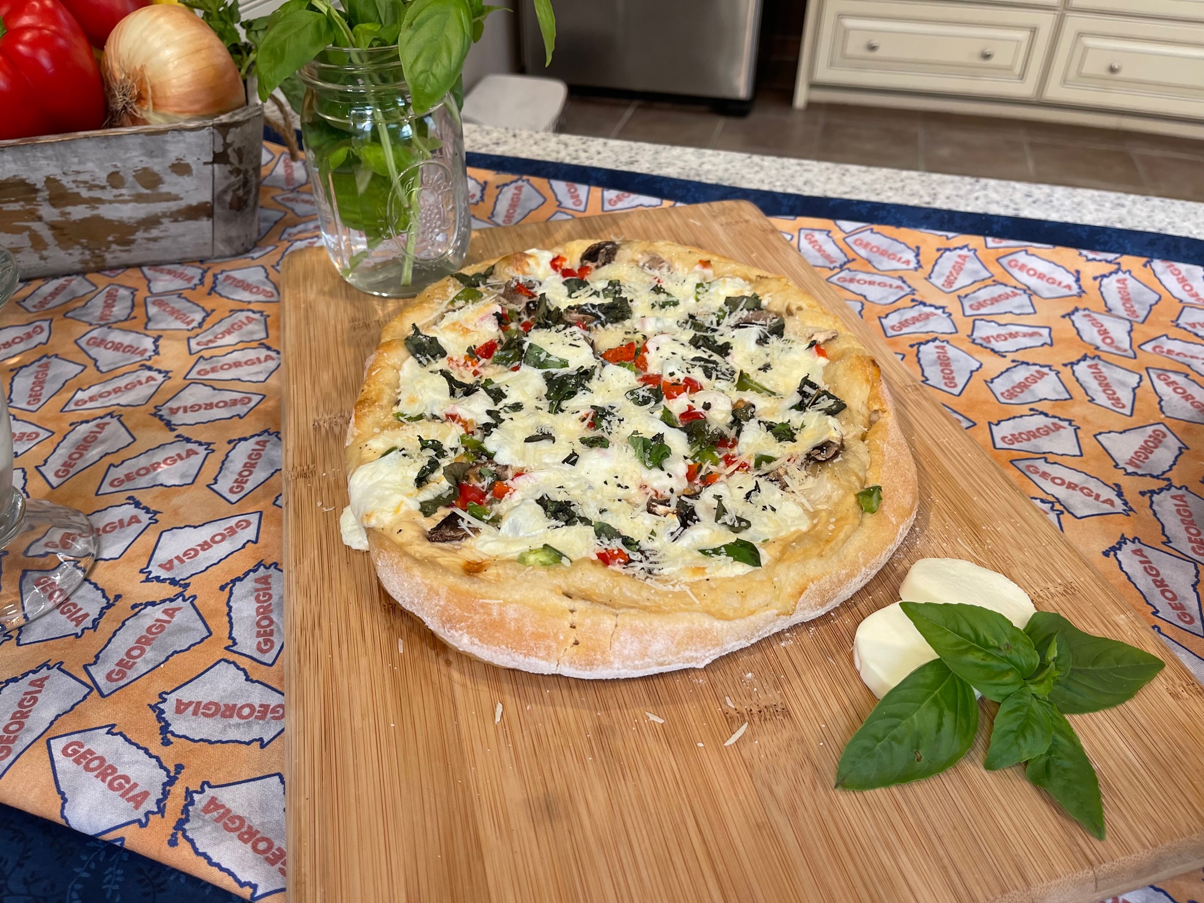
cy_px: 452
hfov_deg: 67.3
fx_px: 904
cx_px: 602
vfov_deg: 53.1
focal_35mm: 26
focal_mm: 5.1
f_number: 1.6
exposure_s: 1/120
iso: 80
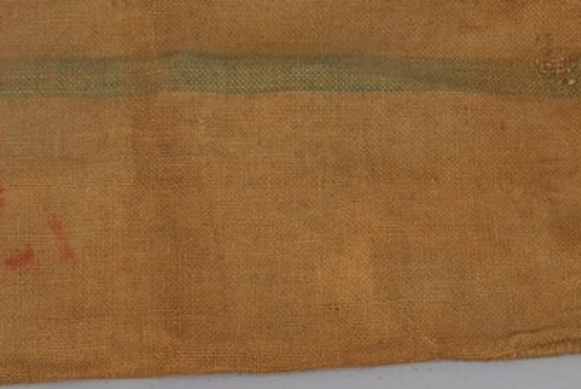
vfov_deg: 13.7
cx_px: 159
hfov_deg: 20.3
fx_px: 1615
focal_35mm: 100
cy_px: 92
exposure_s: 1/125
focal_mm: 35
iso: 100
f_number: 20
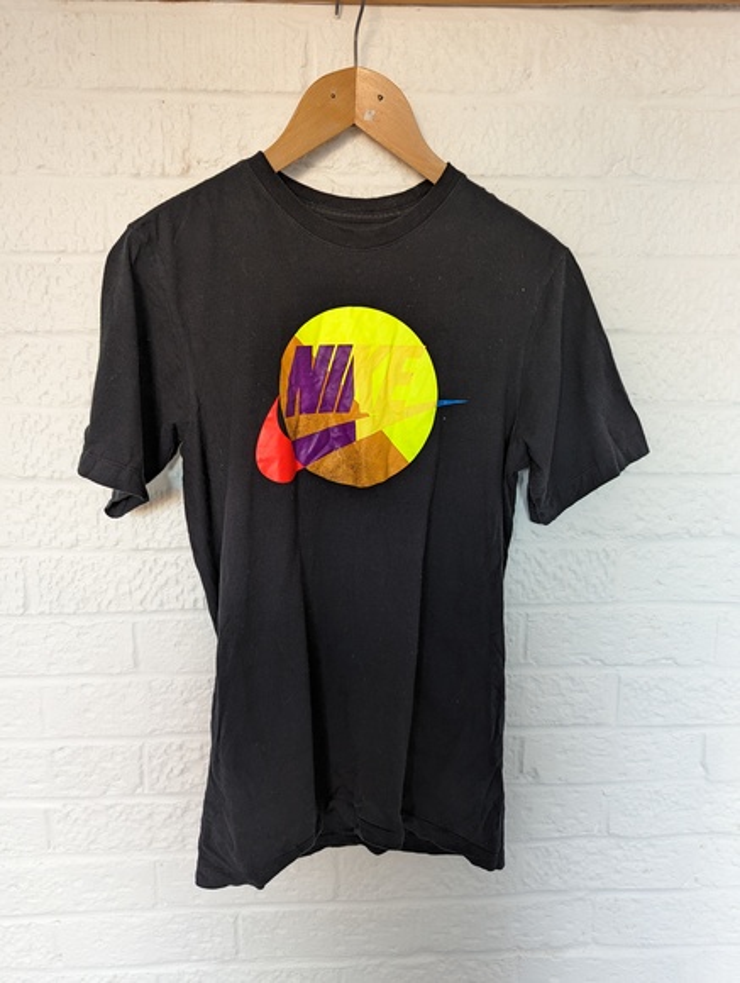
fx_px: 682
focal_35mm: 24
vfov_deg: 71.5
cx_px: 370
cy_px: 492
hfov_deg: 57.0
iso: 135
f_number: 1.85
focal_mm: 6.81
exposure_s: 1/41.2
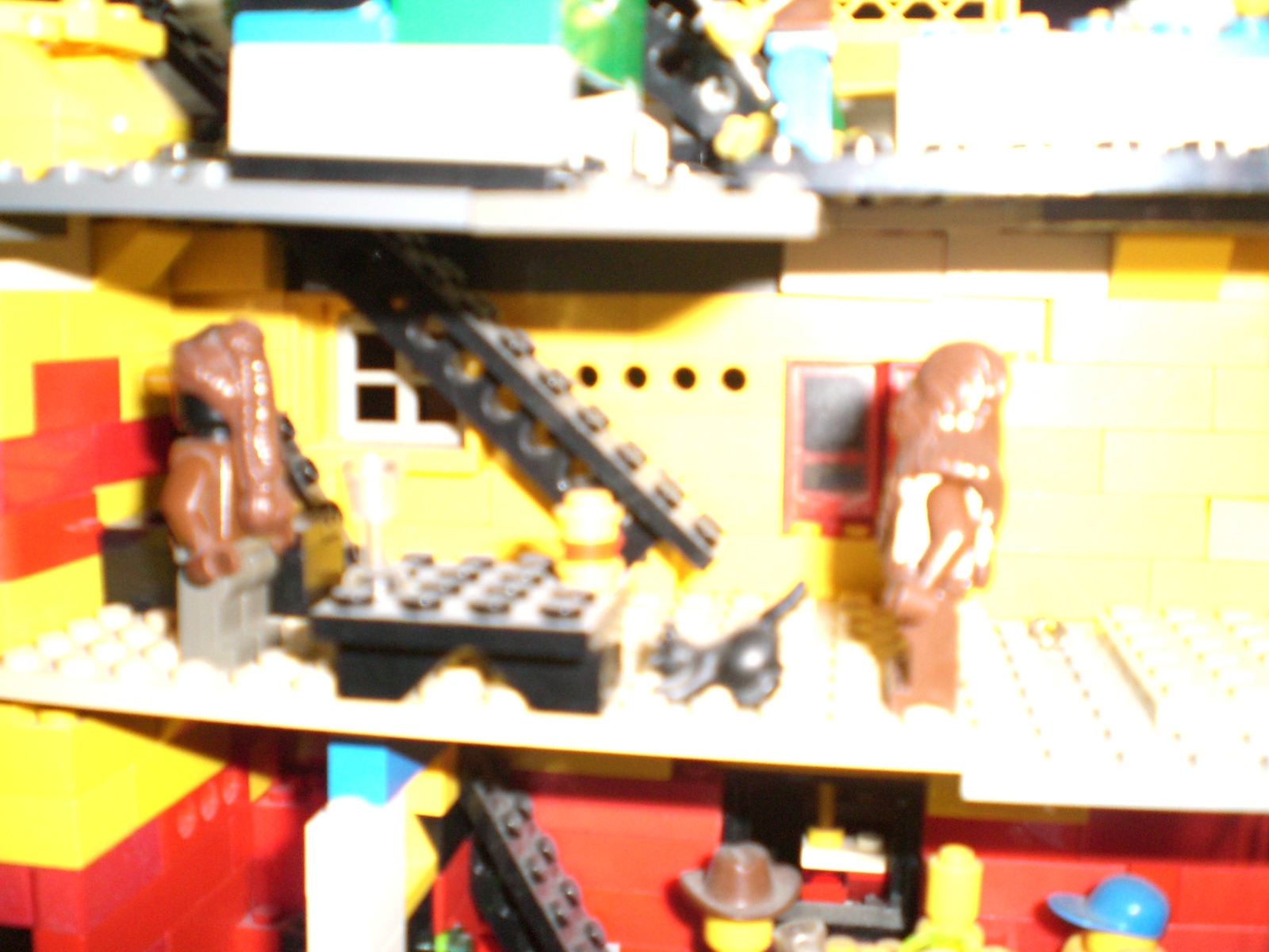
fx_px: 1393
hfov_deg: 49.0
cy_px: 476
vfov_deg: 37.7
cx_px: 634
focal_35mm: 38
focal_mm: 6.3
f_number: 3.1
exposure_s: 1/60
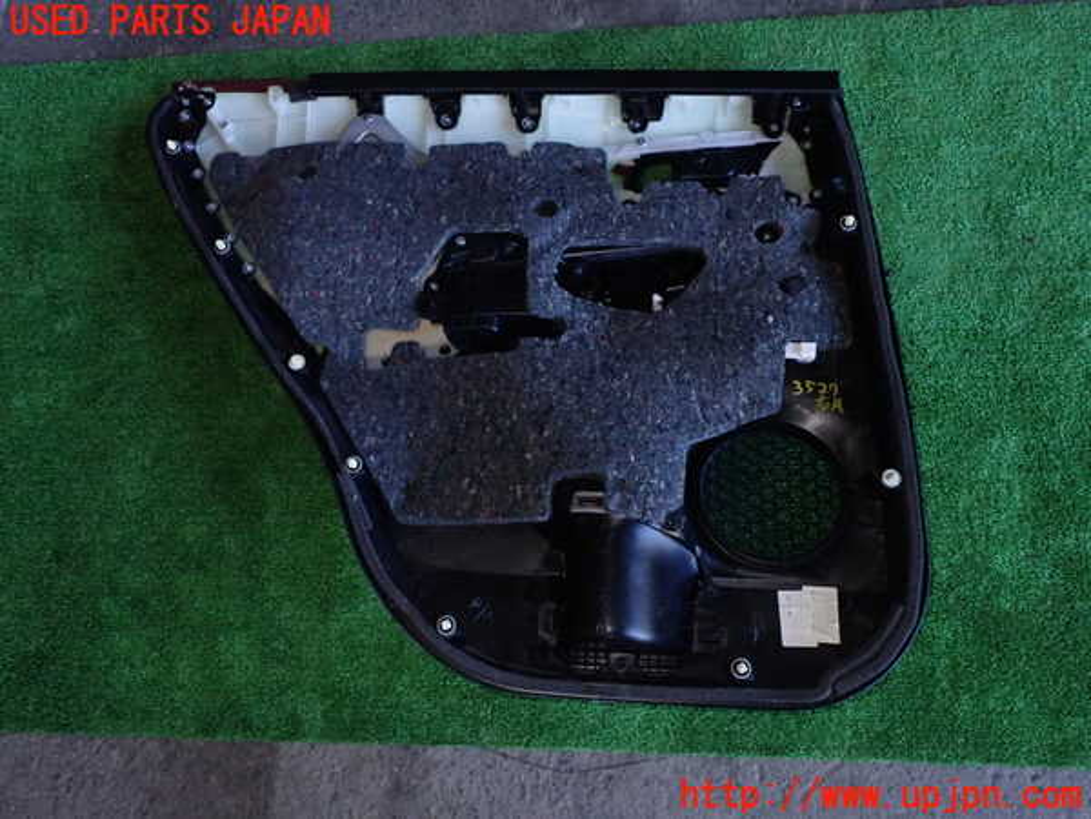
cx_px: 546
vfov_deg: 49.7
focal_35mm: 28
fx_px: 882
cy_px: 410
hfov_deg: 63.4
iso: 800
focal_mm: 5.05
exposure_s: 1/30
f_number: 9
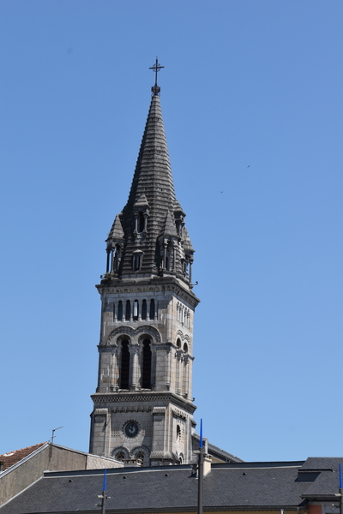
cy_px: 257
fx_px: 1329
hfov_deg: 14.7
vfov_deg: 21.9
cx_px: 172
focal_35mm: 93
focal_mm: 62
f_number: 10
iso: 200
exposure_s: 1/400
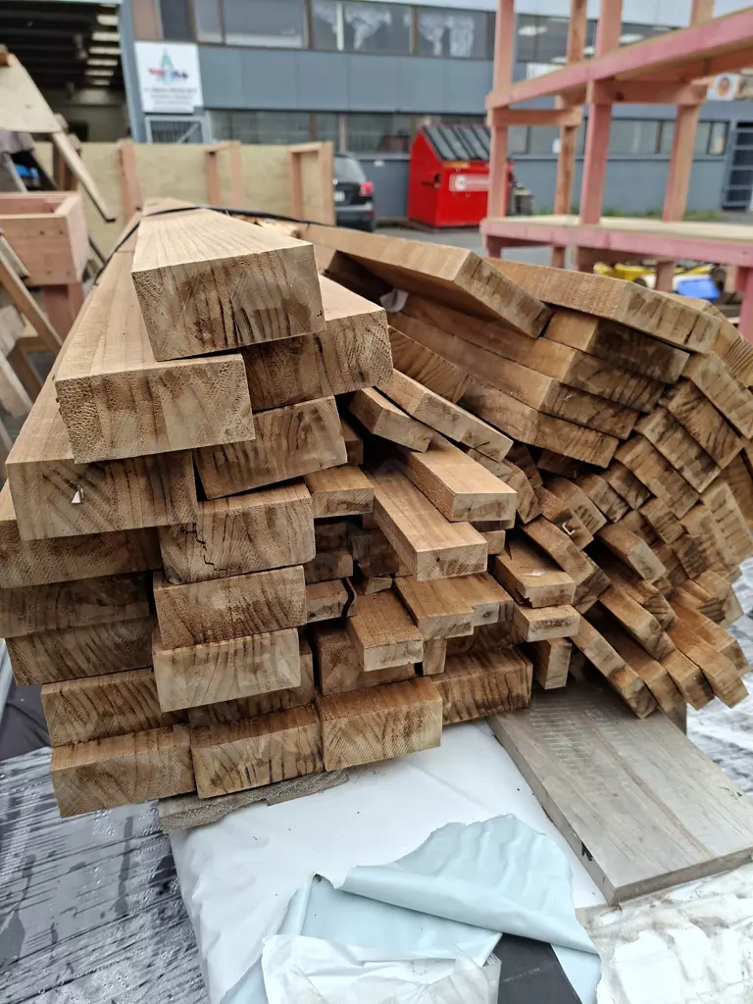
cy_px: 502
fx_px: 667
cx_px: 376
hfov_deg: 58.9
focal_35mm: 23
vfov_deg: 73.9
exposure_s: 1/355
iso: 50
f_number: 1.8
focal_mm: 5.54
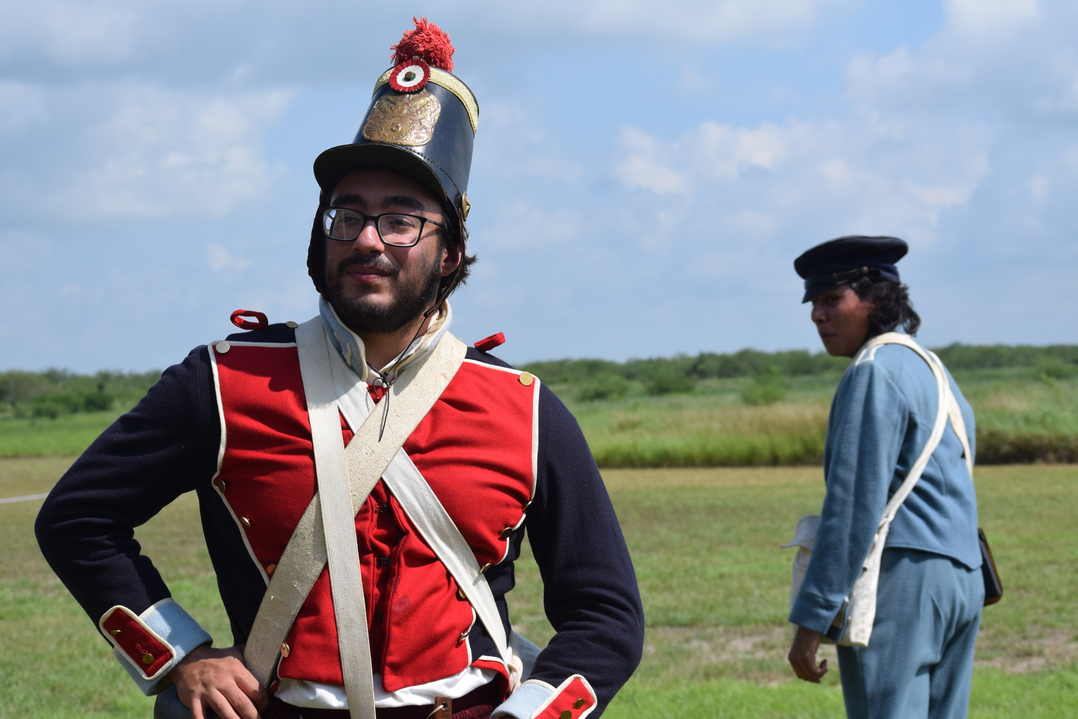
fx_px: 2470
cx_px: 539
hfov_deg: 24.6
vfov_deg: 16.6
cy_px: 360
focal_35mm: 82
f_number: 6.3
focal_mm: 55
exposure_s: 1/1600
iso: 400
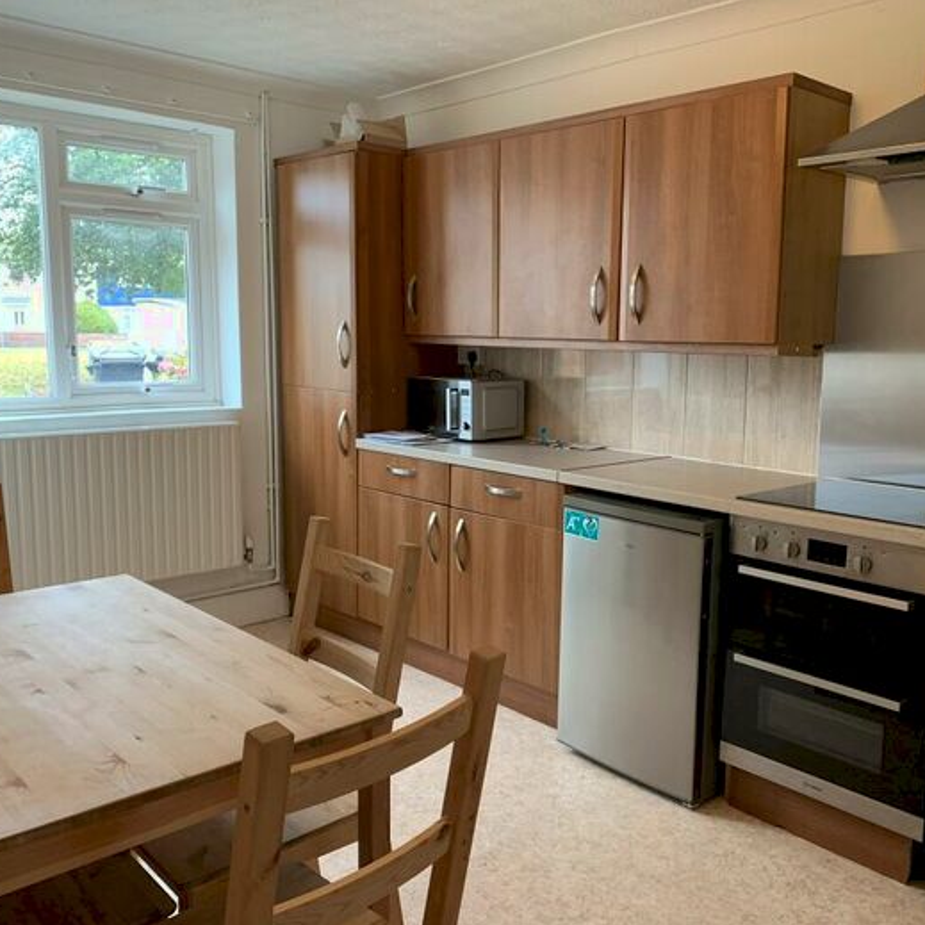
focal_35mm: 31
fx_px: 937
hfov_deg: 52.3
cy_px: 466
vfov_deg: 52.5
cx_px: 540
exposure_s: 1/50
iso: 80
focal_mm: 4.25
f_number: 1.8
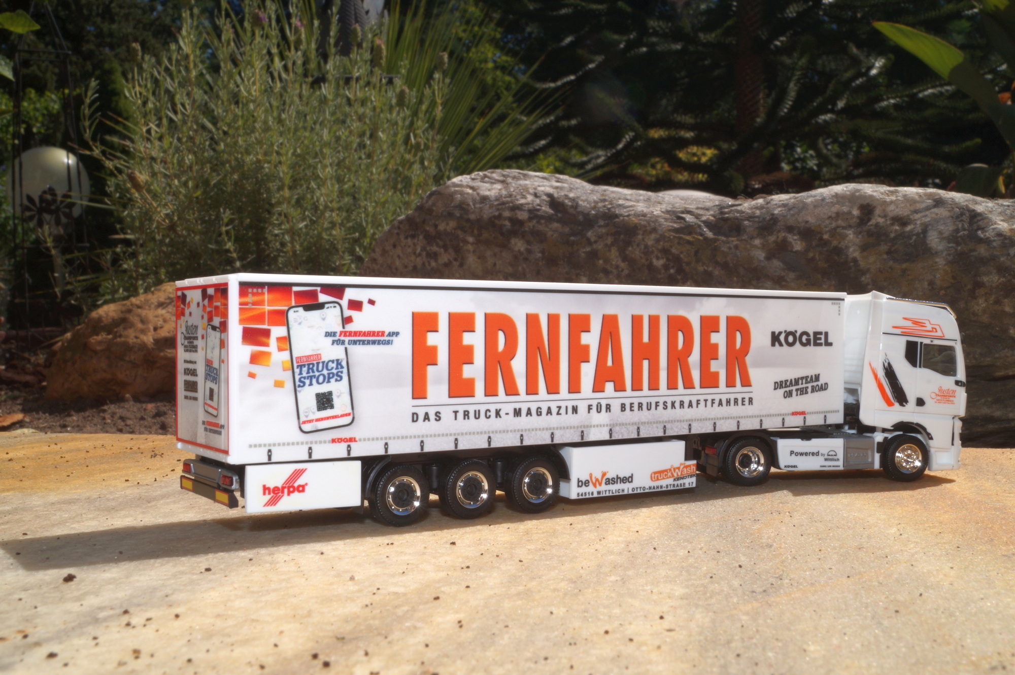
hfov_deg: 49.6
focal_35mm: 39
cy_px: 338
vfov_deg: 34.2
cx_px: 508
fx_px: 1099
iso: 100
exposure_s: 1/60
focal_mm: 26
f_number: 25
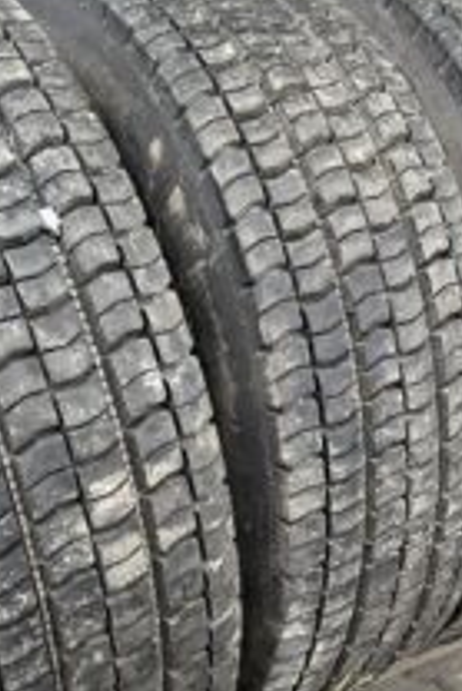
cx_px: 312
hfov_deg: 24.1
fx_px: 1076
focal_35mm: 56
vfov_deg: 35.4
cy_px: 440
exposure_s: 1/50
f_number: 1.8
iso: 500
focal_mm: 4.25
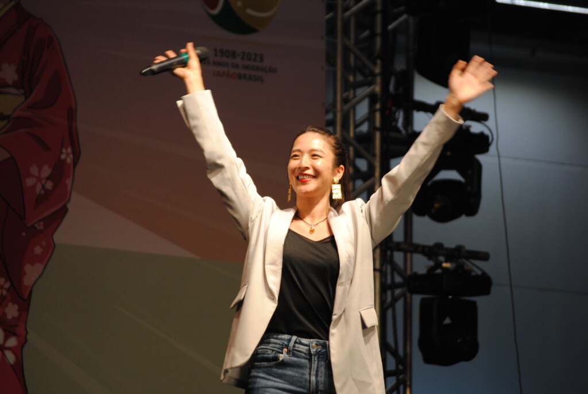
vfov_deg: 9.2
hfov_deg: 13.7
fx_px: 2452
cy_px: 197
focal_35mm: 150
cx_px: 294
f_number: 4.5
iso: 250
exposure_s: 1/125
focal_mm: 100
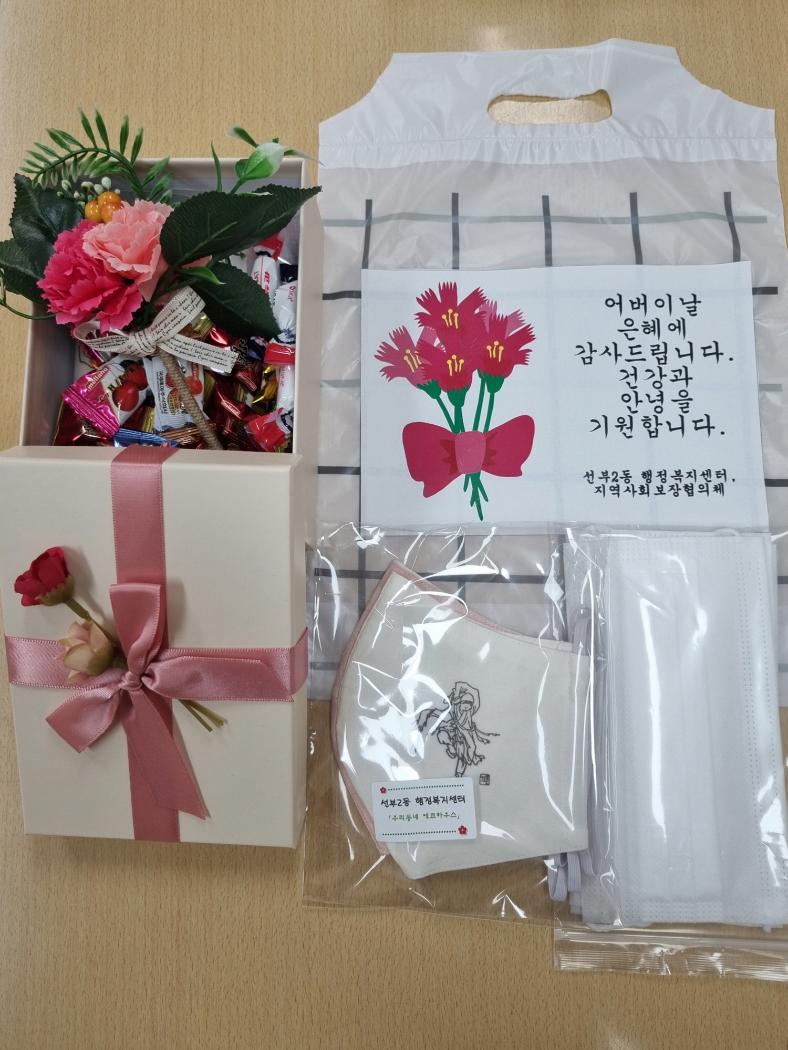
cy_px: 525
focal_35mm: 26
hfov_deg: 53.1
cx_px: 394
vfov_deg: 67.3
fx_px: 789
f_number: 1.8
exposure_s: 1/120
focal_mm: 5.4
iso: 80
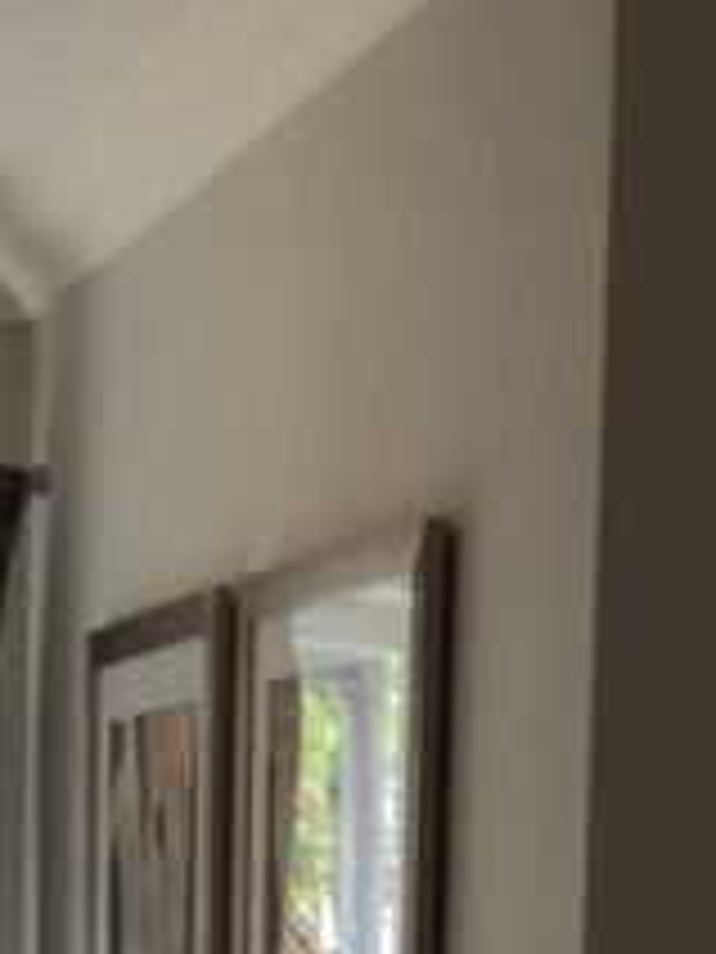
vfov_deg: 12.8
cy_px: 1724
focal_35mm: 140
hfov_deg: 10.6
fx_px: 3861
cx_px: 500
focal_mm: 4.15
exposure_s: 1/50
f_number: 2.2
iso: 32
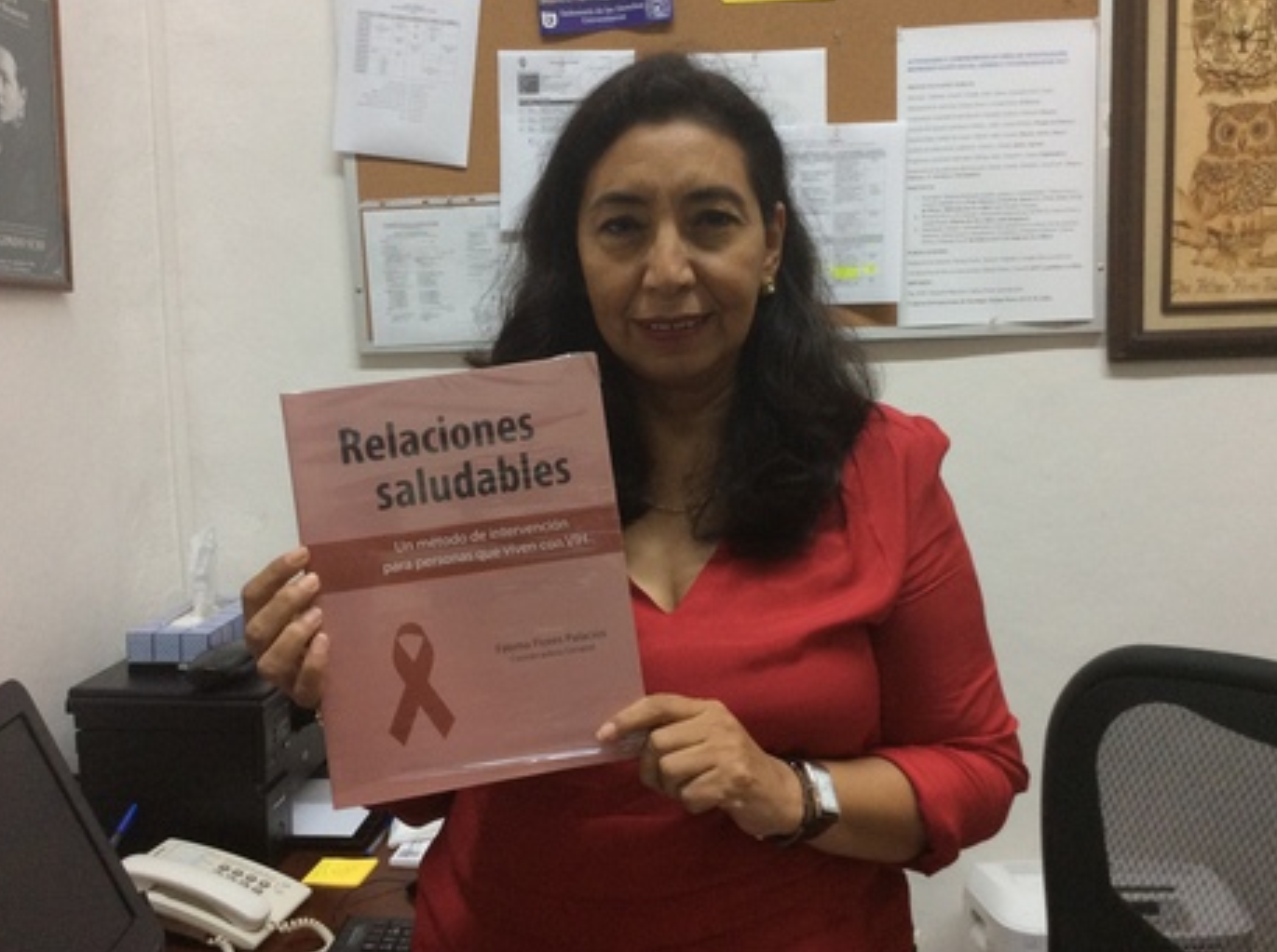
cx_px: 657
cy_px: 493
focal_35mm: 35
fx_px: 1289
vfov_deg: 40.6
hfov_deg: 52.7
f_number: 2.4
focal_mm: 3.3
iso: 100
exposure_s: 1/24
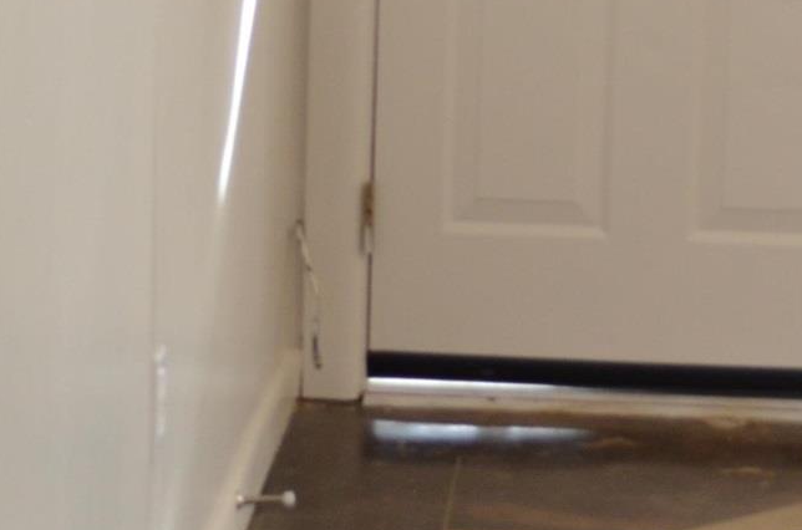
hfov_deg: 11.1
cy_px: -281
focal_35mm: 186
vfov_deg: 7.2
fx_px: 4133
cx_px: 553
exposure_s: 1/60
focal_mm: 26
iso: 450
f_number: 4.2
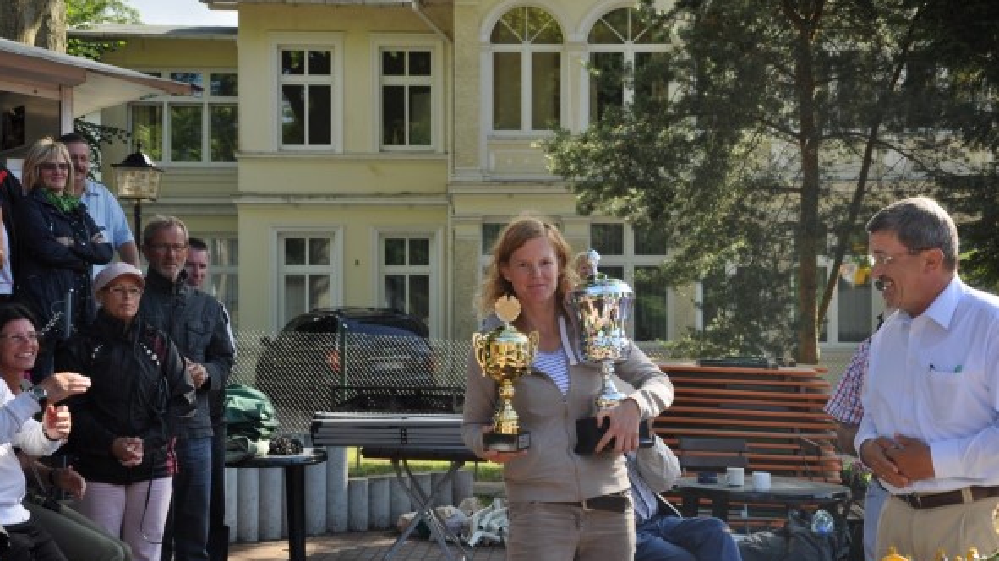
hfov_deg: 31.4
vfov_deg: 18.0
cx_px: 494
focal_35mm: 67
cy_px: 297
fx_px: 1774
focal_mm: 42
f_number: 7.1
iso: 200
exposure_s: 1/200
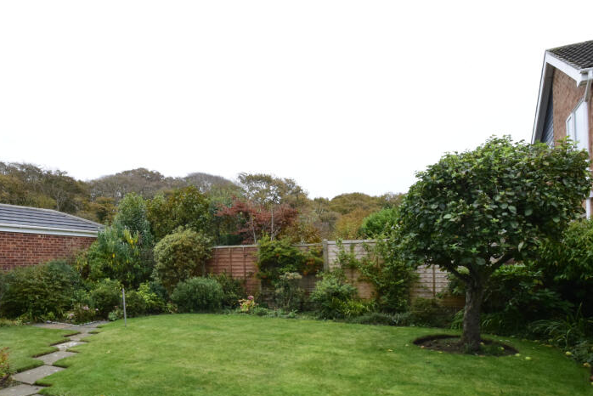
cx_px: 247
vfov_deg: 56.3
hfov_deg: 77.9
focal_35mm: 22
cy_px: 256
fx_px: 363
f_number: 16
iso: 2500
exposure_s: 1/160
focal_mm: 10
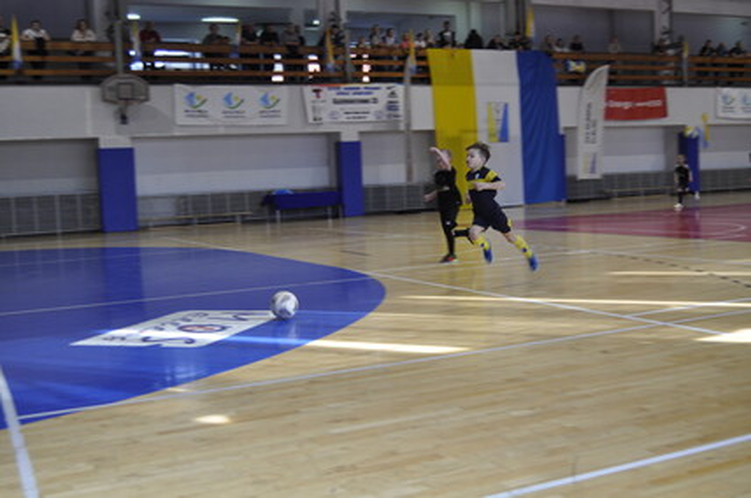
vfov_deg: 31.8
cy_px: 249
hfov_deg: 46.5
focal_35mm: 42
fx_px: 875
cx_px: 376
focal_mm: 28
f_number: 5
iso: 400
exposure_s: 1/100
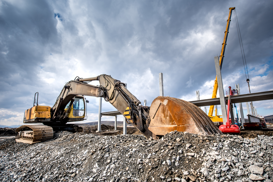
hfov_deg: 86.9
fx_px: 144
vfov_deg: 64.6
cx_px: 139
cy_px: 95
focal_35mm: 19
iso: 100
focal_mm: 18
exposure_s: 1/3200
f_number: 2.8
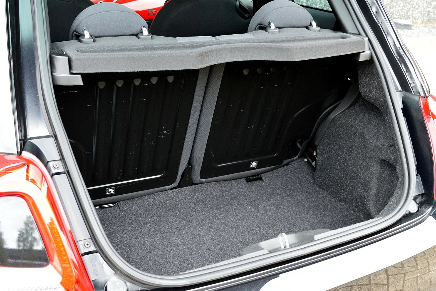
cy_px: 146
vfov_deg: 33.0
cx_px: 218
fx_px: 490
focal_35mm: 40
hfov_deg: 47.9
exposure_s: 1/60
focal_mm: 27
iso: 800
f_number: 7.1
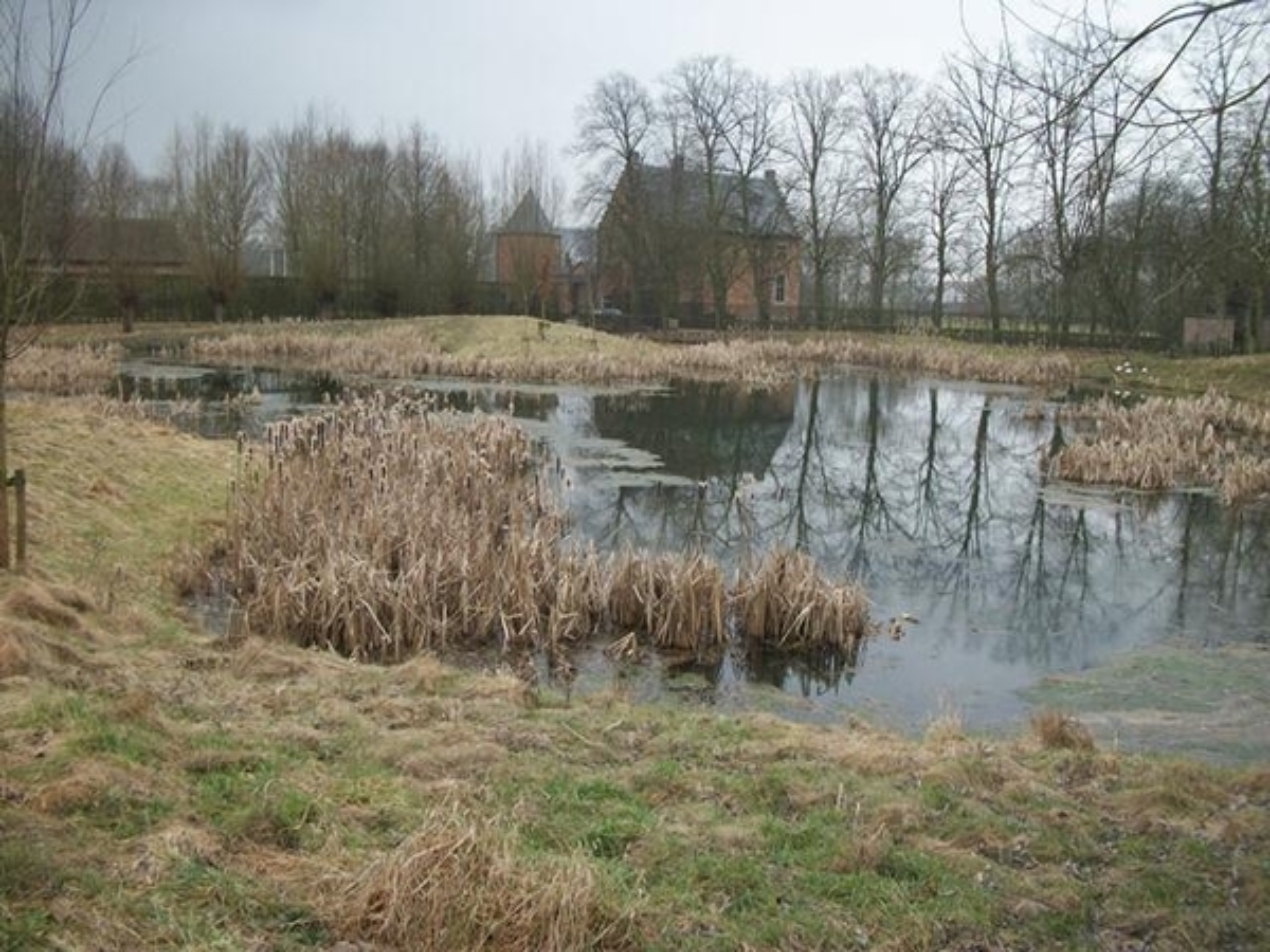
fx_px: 1174
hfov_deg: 56.8
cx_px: 635
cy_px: 476
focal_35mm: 32
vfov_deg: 44.2
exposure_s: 1/25
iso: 80
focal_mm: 5.7
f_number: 8.8
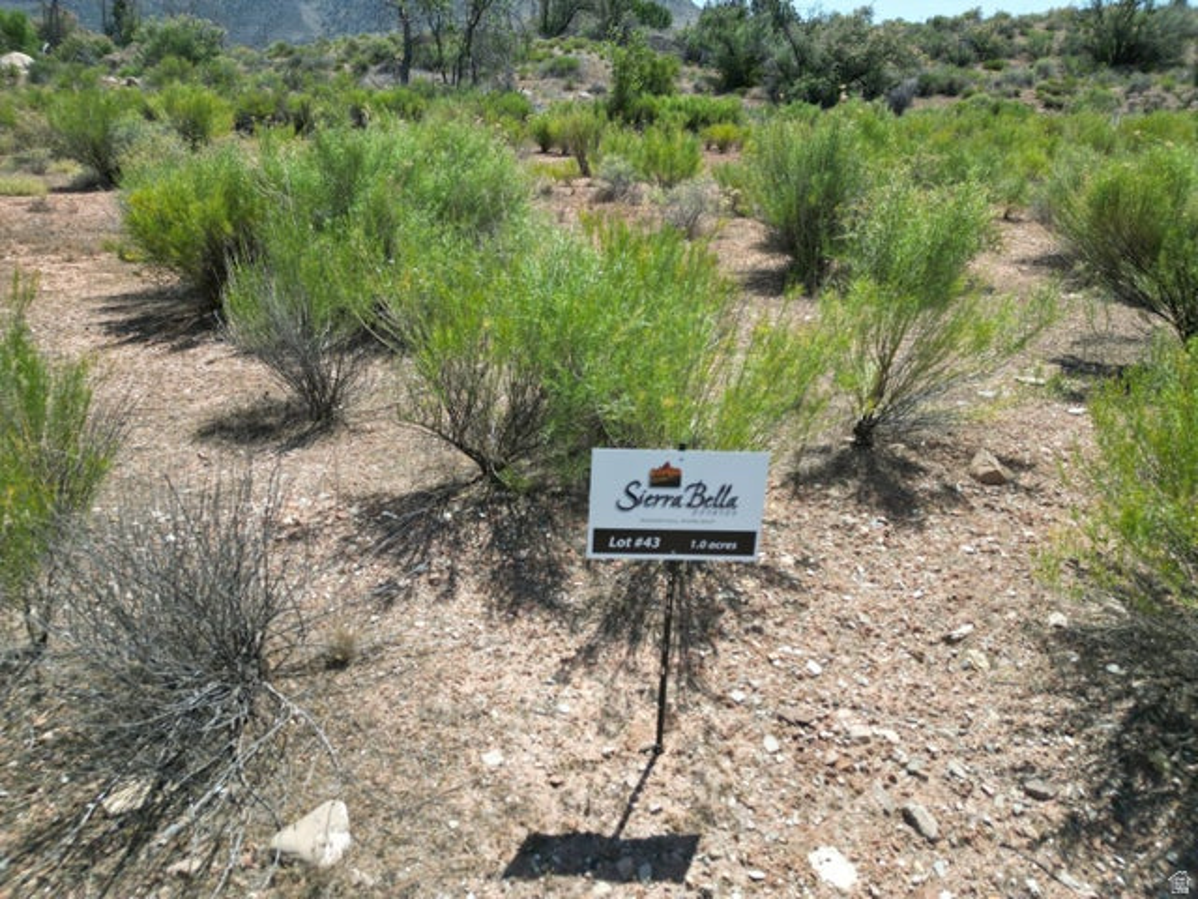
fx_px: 831
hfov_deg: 71.6
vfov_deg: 56.8
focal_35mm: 24
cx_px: 599
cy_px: 450
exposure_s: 1/2000
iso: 110
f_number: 1.7
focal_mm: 6.72
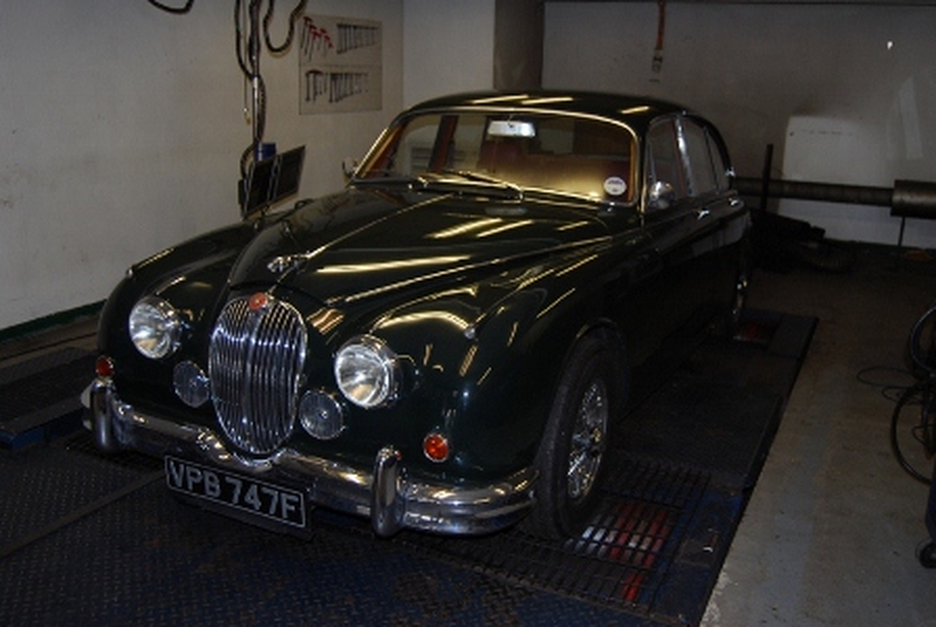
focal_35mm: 33
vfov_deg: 40.1
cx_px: 468
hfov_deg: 57.2
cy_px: 314
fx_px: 859
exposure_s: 1/60
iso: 200
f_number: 3.8
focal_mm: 22
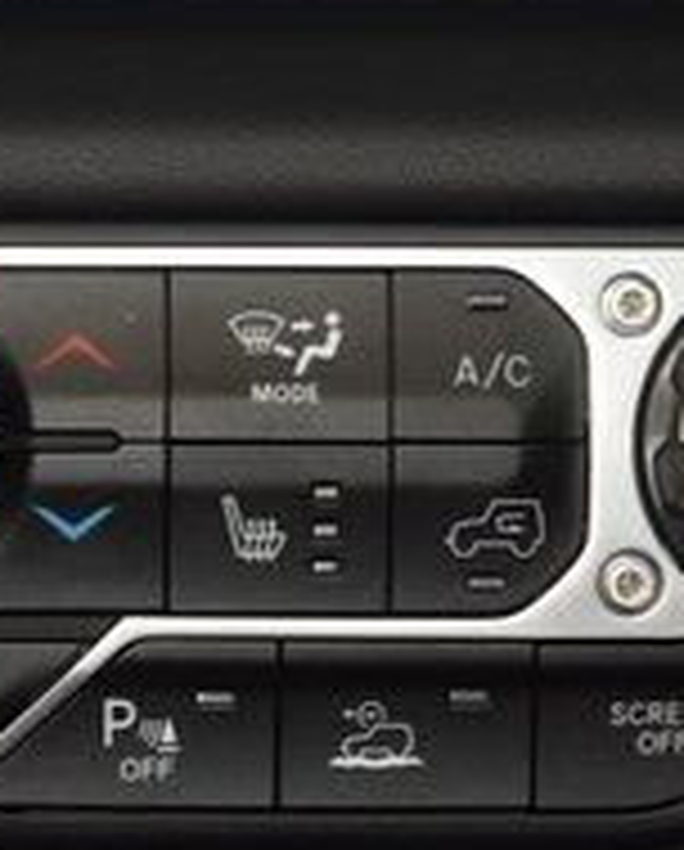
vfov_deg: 5.8
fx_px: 8399
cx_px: -212
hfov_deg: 4.6
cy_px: 425
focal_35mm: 333
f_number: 4.5
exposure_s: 1/20
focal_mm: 70
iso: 1800
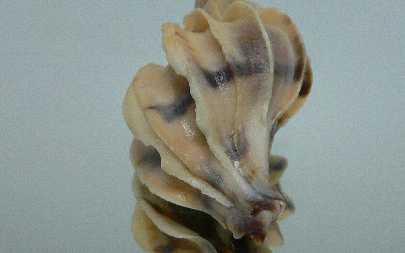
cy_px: 108
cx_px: 214
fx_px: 585
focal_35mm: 53
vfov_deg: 24.4
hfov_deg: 38.2
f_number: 2.8
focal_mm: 4.6
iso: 200
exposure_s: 1/60
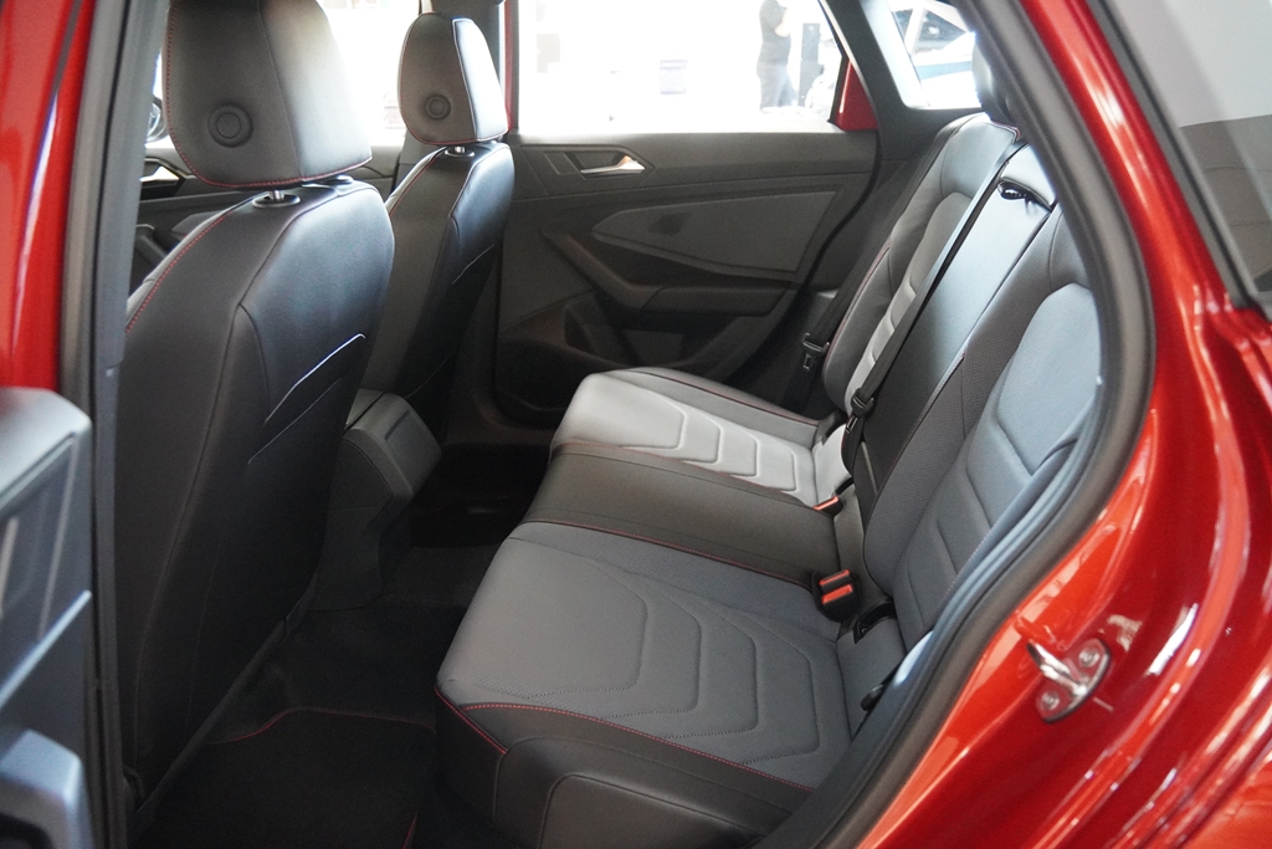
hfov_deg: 61.9
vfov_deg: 43.6
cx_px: 636
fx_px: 1060
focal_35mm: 30
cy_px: 424
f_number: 2.8
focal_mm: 20
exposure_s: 1/160
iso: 6400
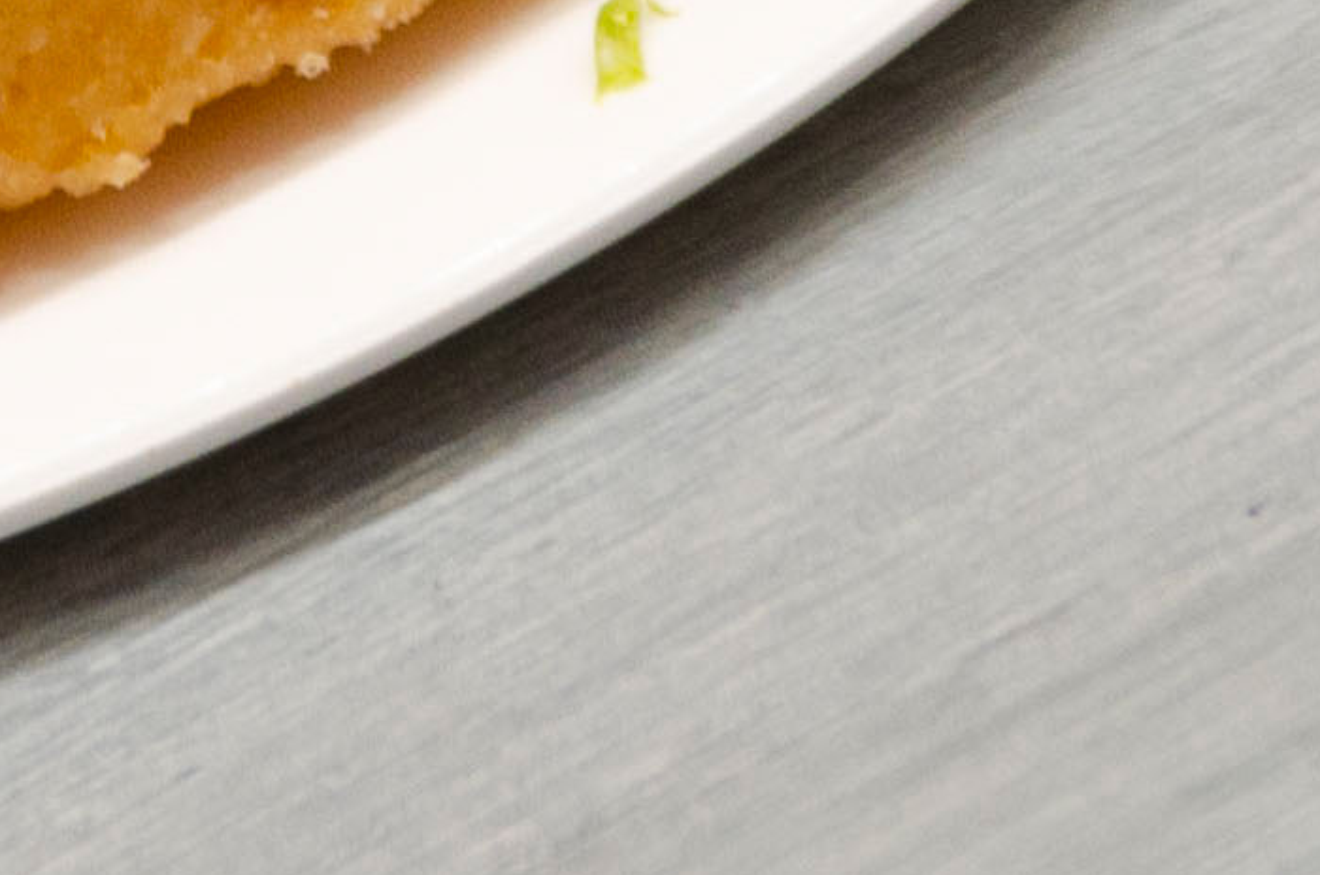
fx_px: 20093
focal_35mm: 549
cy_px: -1995
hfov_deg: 3.7
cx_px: -965
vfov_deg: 2.5
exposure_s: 1/200
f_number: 5.6
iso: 500
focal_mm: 52
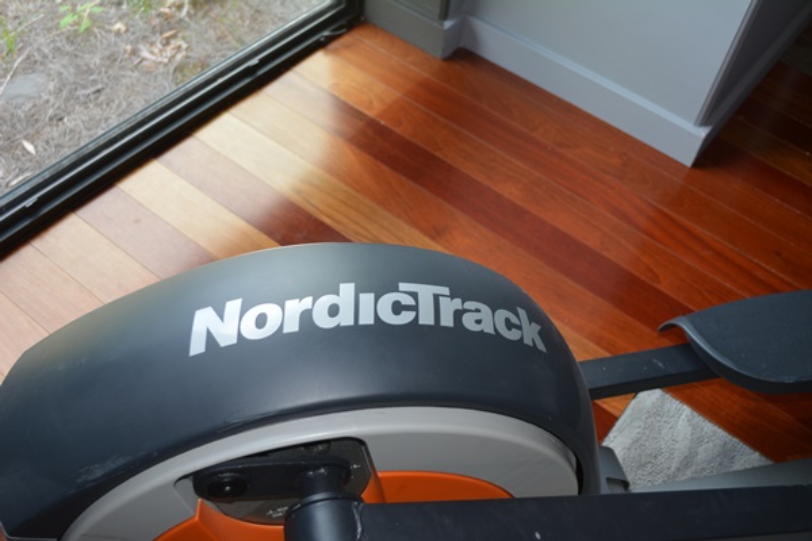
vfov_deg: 36.9
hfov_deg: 53.1
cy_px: 270
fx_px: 812
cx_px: 406
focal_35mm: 36
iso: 360
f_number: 4
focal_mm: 24
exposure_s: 1/125
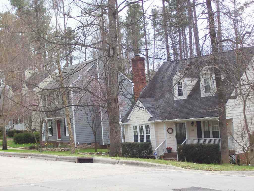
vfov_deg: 21.0
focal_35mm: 70
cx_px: 127
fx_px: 514
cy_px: 96
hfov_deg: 27.8
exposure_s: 1/181
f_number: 3.8
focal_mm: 11.6
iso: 80
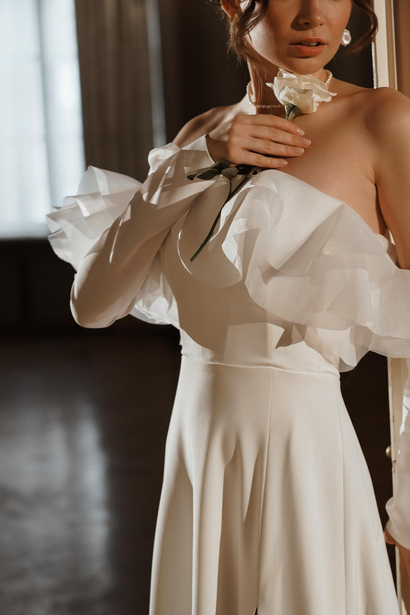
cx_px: 309
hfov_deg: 15.3
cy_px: 245
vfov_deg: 22.8
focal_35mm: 89
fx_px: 1519
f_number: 2.8
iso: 1000
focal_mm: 55
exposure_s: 1/125
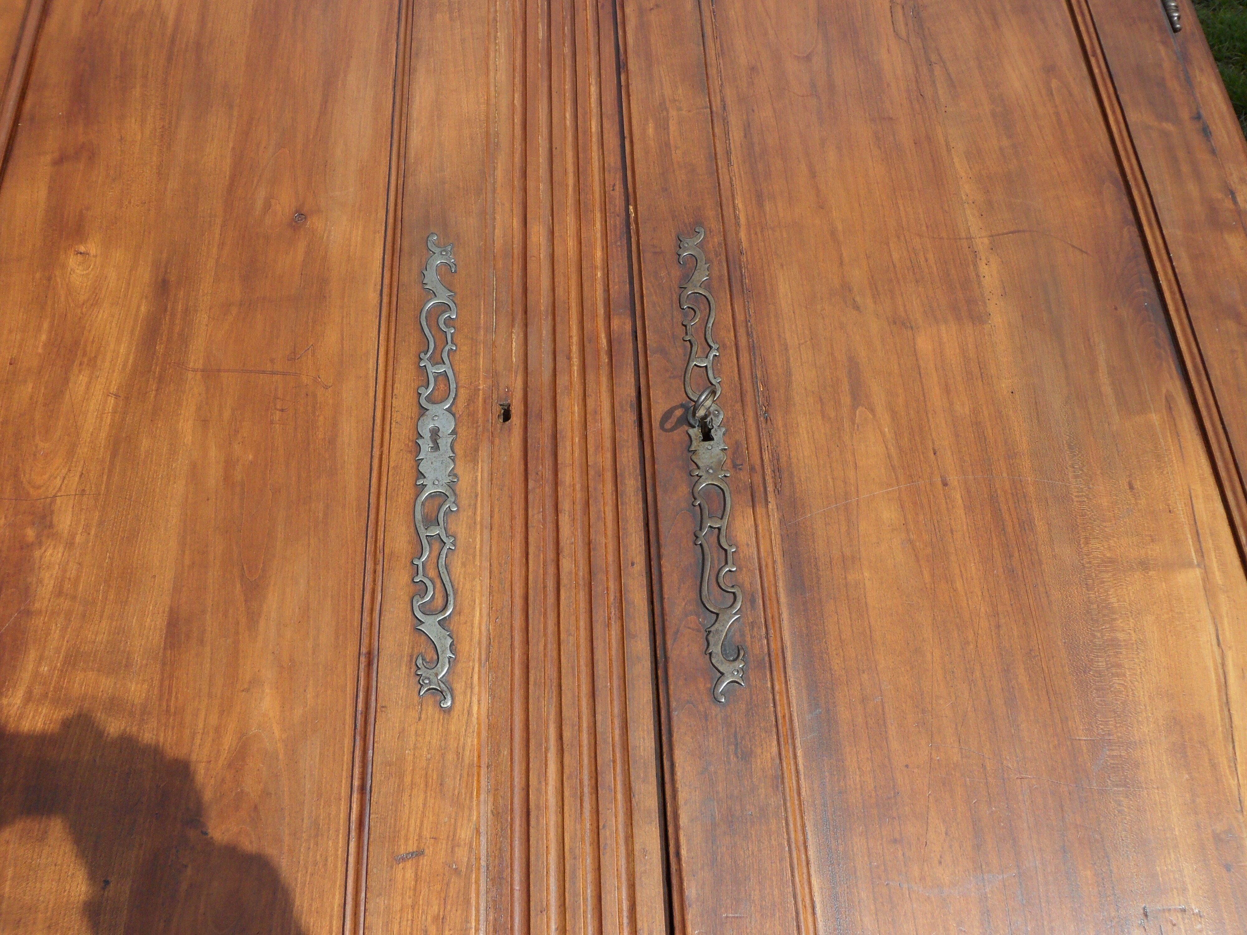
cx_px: 624
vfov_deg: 44.2
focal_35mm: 32
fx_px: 1153
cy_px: 468
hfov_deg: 56.8
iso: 80
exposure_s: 1/500
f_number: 3.7
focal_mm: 5.7
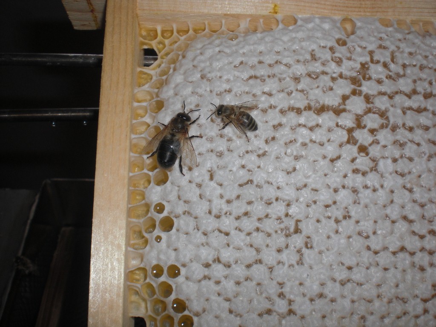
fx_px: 479
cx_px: 218
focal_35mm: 38
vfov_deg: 37.7
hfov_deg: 49.0
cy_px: 164
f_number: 5.6
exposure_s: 1/60
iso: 64
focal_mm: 6.3
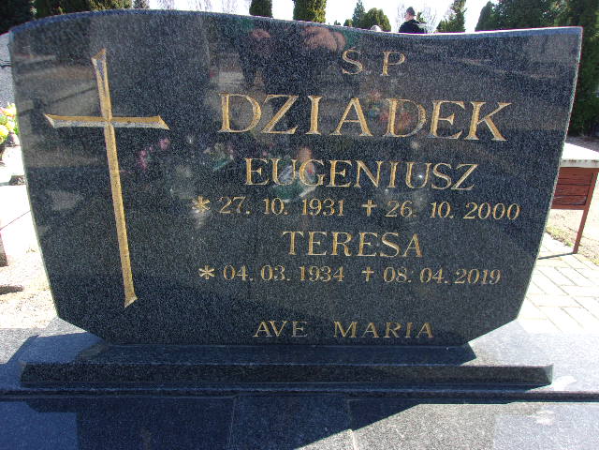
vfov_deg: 51.4
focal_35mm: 27
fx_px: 467
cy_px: 225
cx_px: 300
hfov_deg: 65.3
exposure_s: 1/250
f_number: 3
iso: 80
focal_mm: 4.9
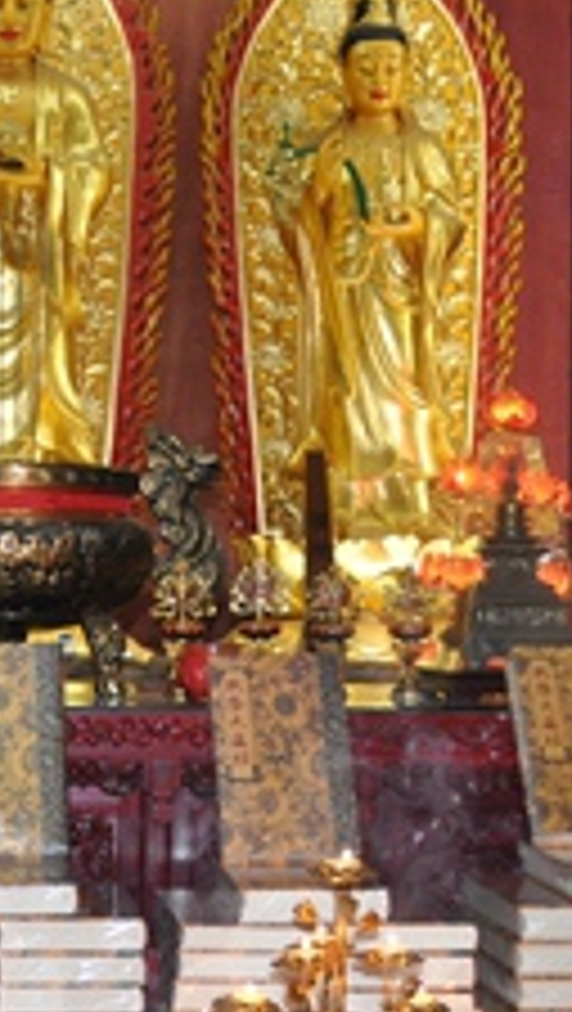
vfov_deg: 30.5
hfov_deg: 17.2
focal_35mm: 69
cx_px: 9
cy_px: 591
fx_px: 1856
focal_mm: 18
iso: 800
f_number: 3.5
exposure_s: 1/60
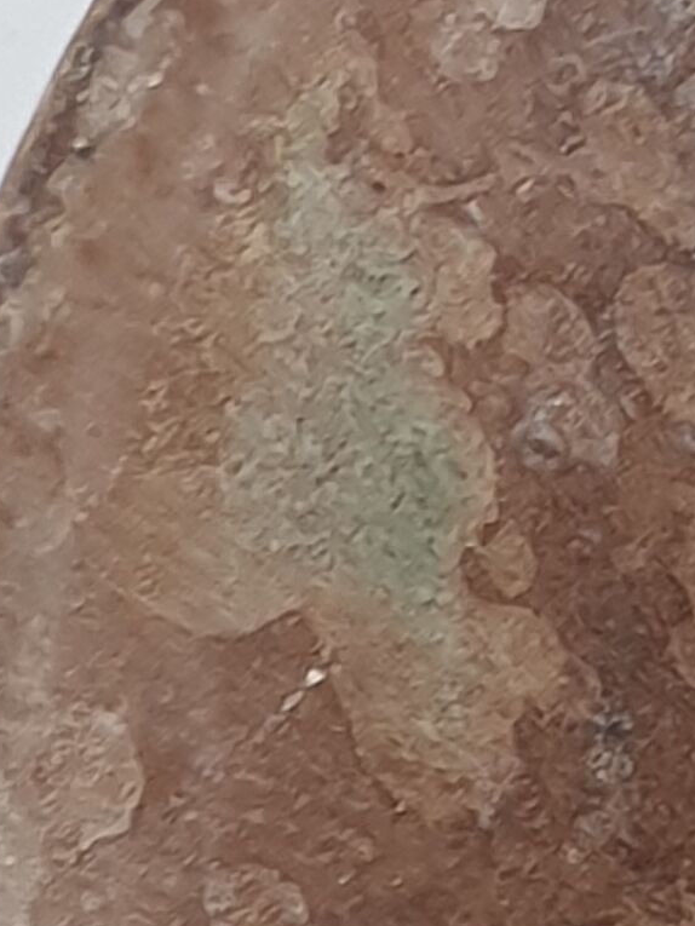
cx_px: 1310
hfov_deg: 10.1
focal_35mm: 137
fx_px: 3666
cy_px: 672
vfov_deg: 14.4
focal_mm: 4.3
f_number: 2.4
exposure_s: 1/60
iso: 80
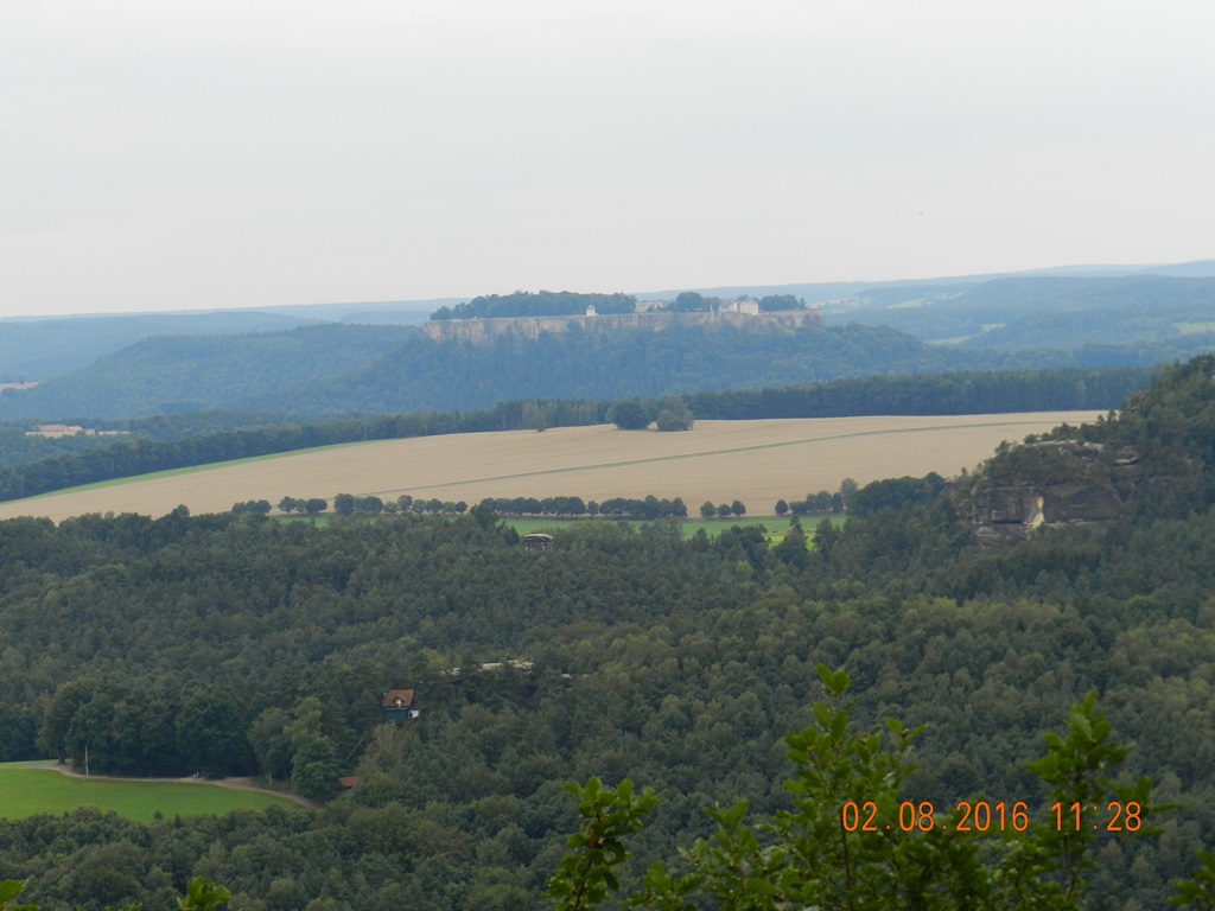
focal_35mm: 100
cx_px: 608
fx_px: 3510
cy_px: 456
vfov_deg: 14.8
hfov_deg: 19.6
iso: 160
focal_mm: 17.7
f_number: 4.6
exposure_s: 1/320
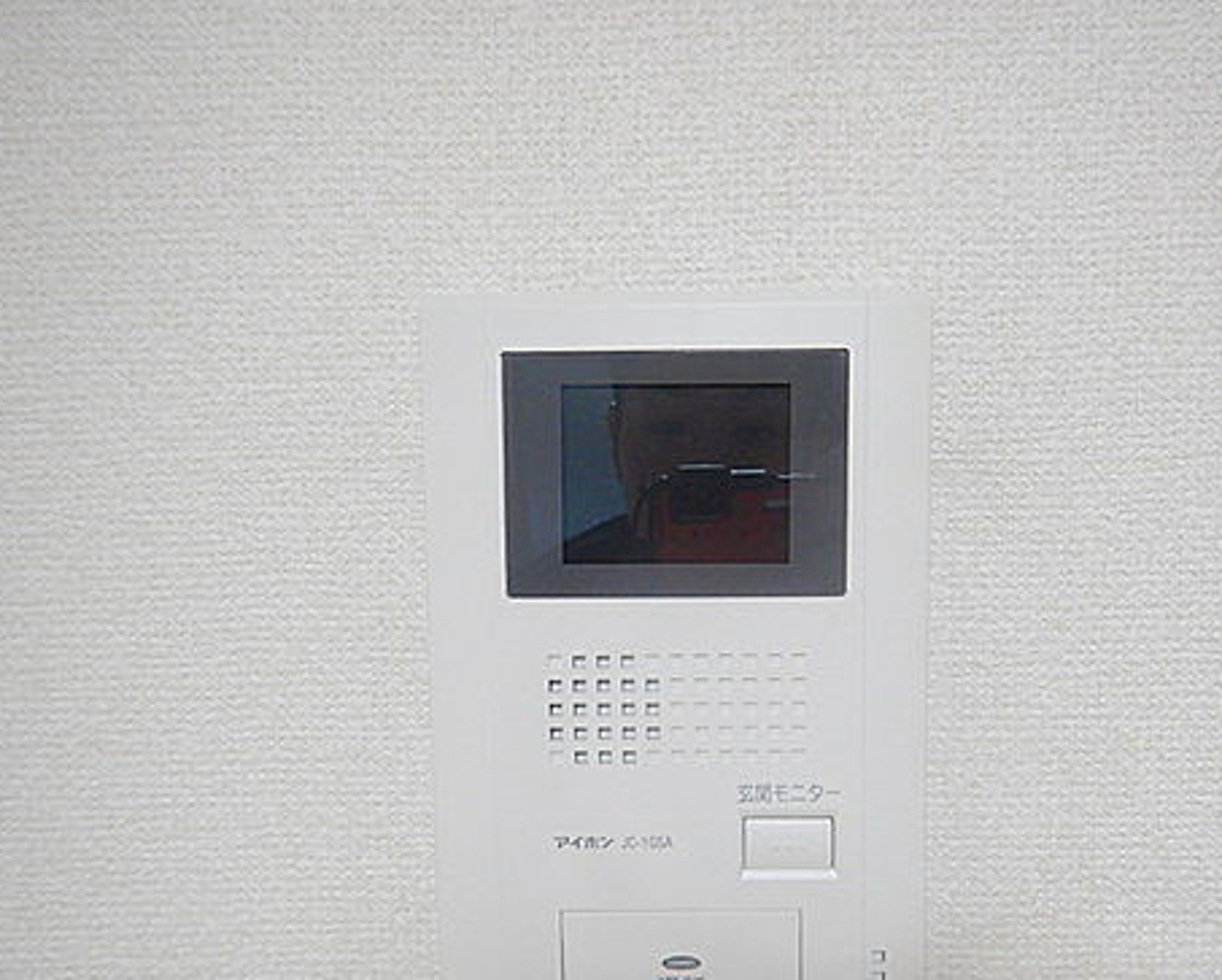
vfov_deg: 46.8
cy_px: 599
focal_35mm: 31
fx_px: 1122
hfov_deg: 57.0
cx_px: 682
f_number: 2.8
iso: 400
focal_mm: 4.3
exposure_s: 1/50
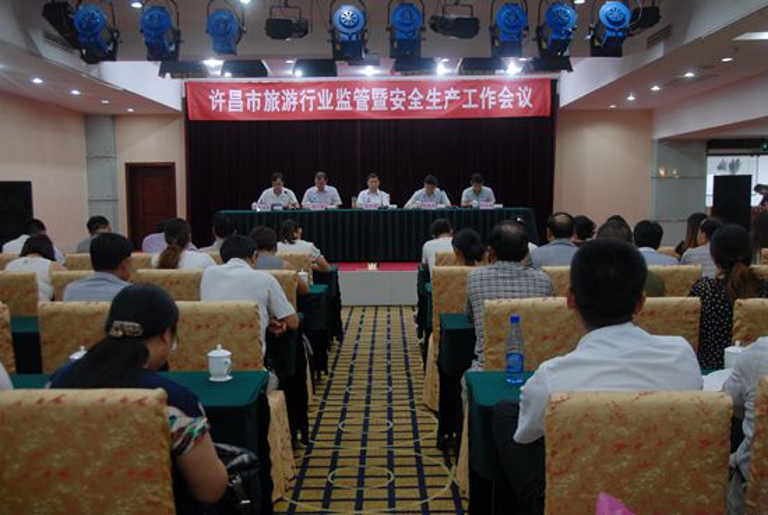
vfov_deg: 37.0
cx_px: 384
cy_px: 258
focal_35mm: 36
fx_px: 769
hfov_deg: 53.0
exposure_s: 1/13
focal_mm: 24
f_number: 3.8
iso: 200
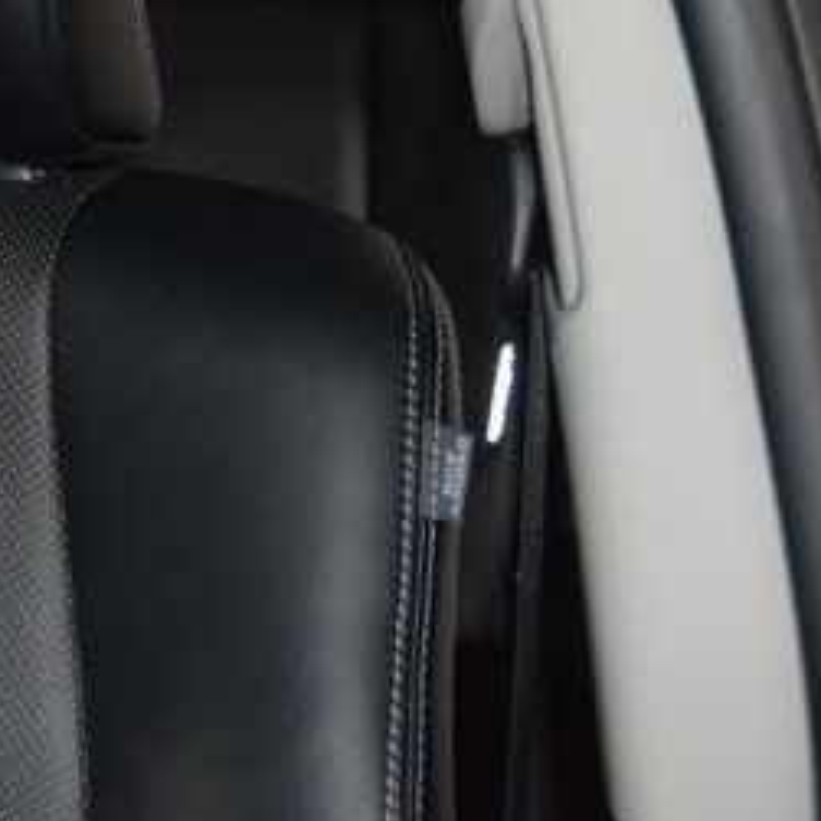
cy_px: 172
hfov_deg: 20.6
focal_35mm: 78
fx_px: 2093
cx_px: -190
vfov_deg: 21.9
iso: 1250
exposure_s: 1/80
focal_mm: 24
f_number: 3.8
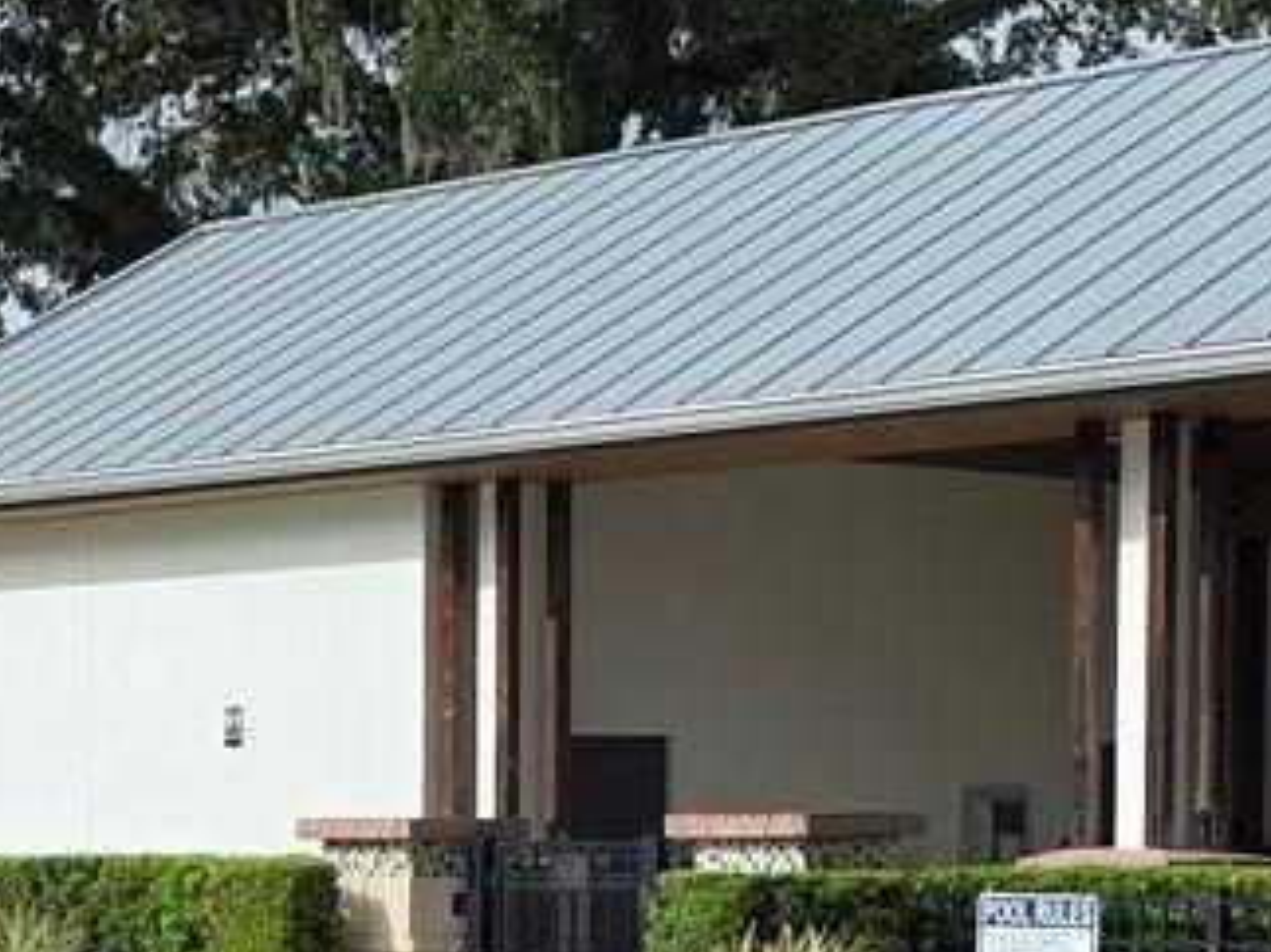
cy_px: 1066
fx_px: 4184
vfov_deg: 12.7
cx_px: 98
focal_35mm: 114
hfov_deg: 17.0
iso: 80
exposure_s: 1/6150
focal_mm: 6.3
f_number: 1.7
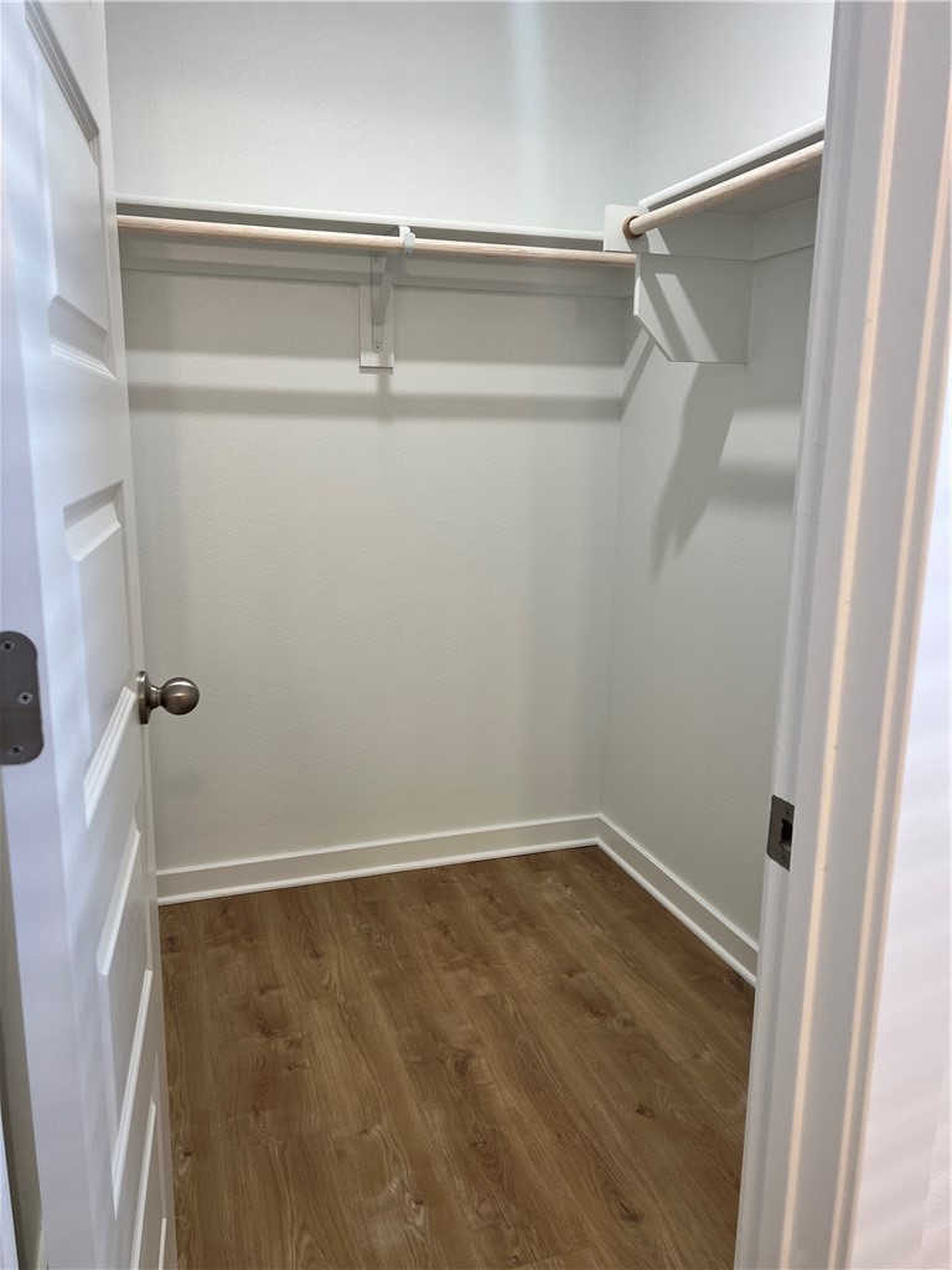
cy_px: 635
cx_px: 476
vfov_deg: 67.3
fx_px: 953
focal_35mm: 26
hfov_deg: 53.1
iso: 125
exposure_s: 1/120
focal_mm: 5.7
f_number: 1.5
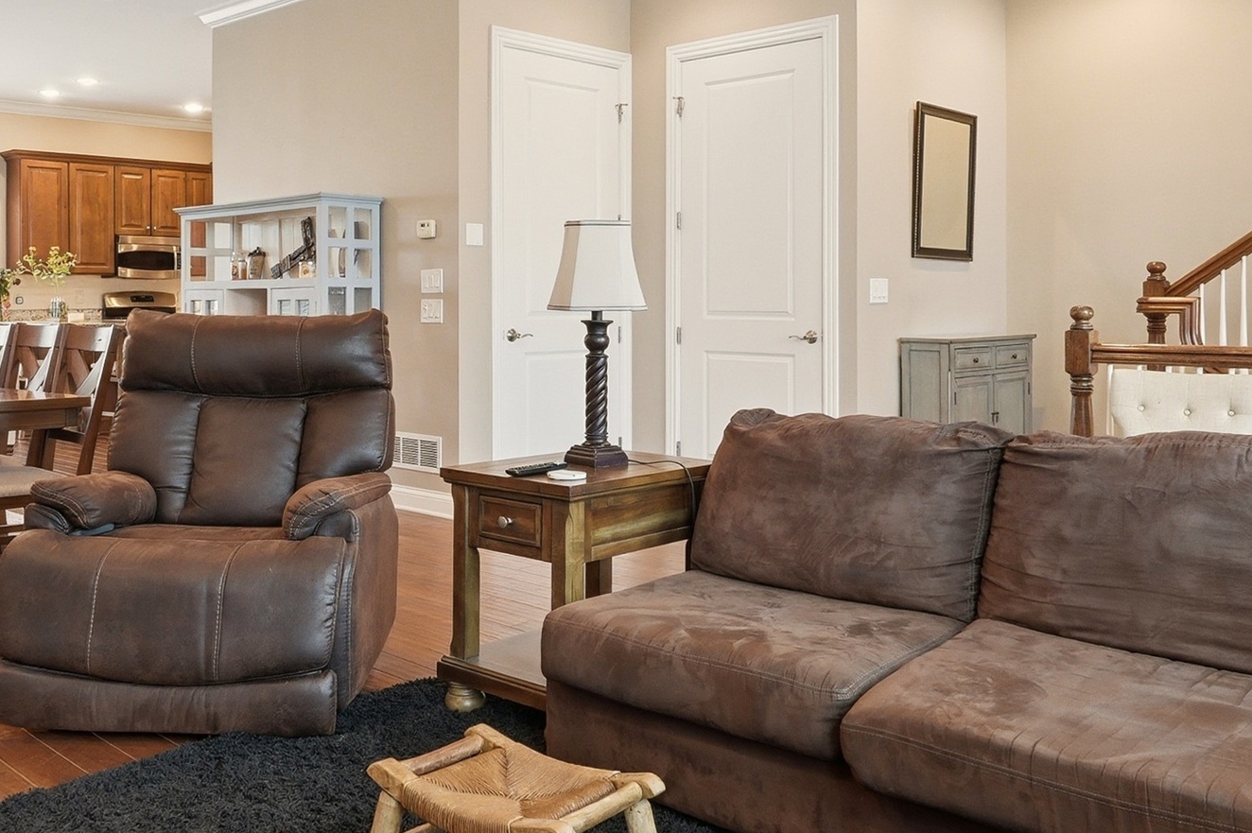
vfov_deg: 38.5
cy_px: 287
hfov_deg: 55.6
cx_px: 542
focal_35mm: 34
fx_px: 1182
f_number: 9
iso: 400
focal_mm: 10
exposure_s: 1/100
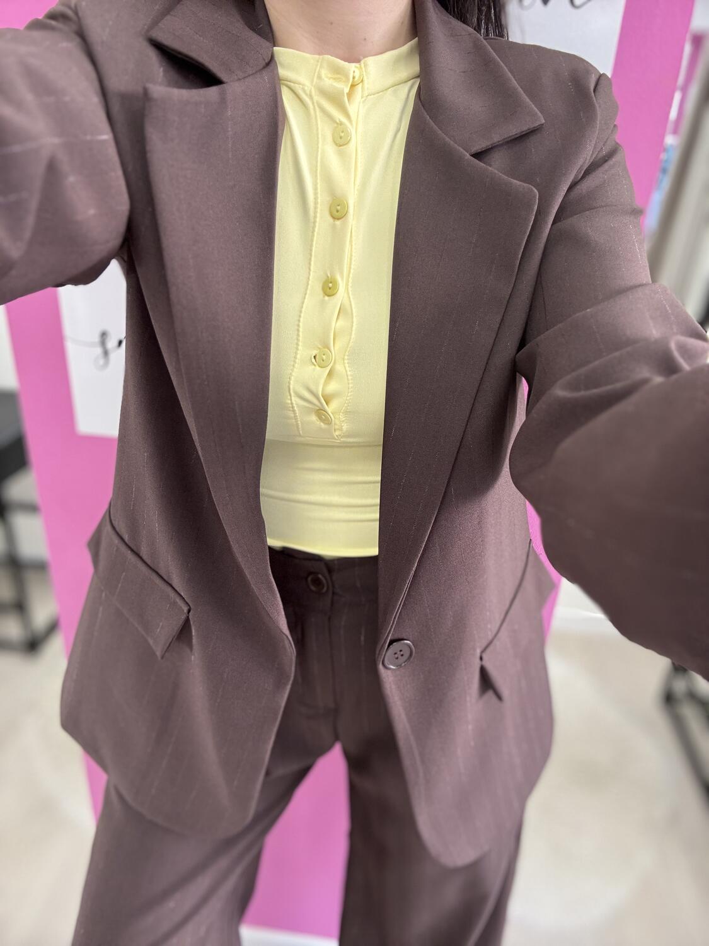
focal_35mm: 23
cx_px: 354
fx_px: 628
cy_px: 473
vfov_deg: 73.9
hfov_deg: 58.9
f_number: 1.9
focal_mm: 2.69
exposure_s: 1/50
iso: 125
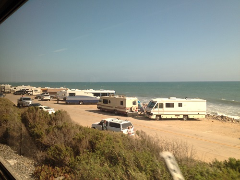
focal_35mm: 35
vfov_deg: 40.7
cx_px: 120
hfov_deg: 52.6
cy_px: 90
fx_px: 243
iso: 50
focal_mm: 4.28
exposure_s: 1/506
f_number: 2.4
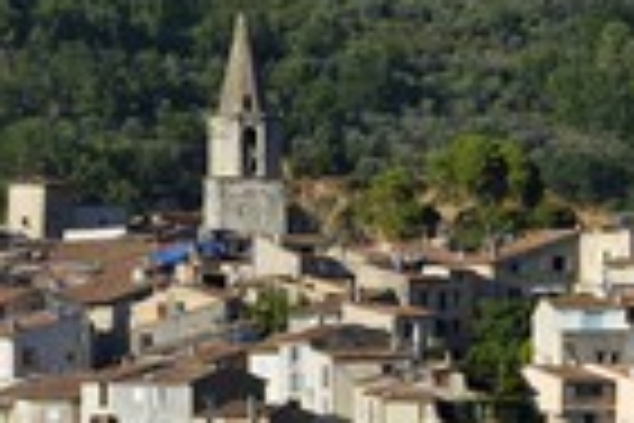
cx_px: 710
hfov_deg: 3.6
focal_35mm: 566
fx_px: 9967
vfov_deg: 2.4
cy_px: 369
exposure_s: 1/200
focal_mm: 190
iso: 200
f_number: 13
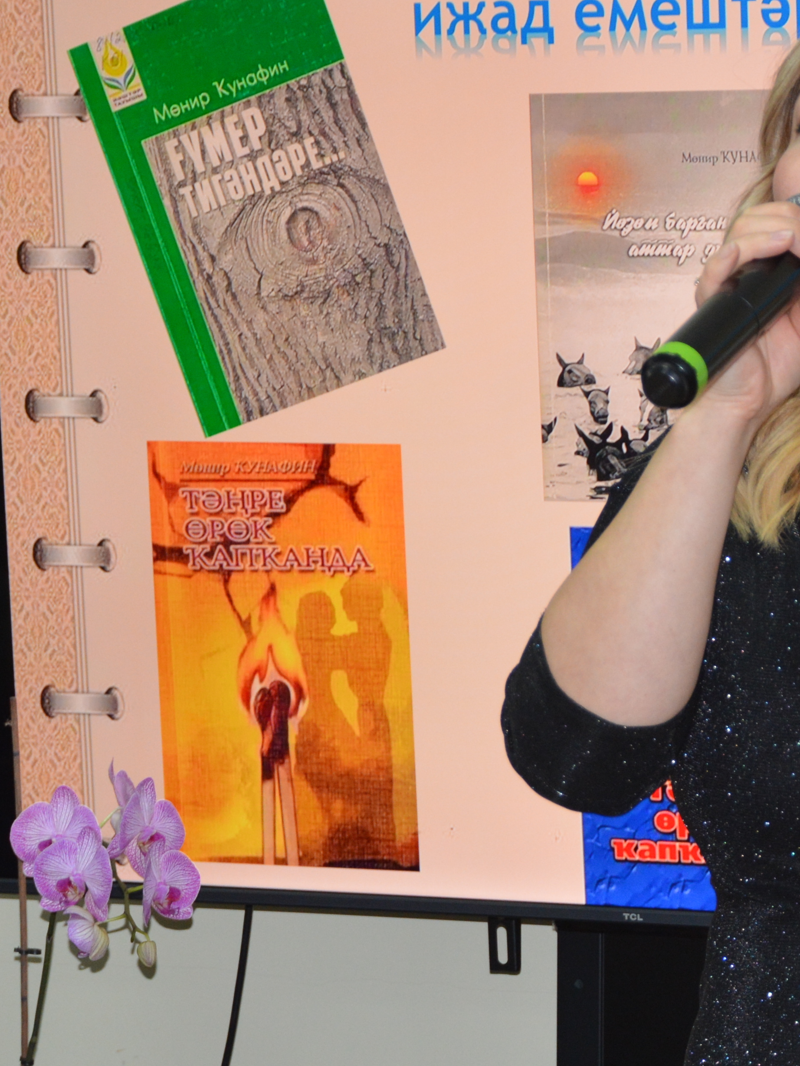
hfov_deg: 8.4
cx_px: 479
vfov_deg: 11.2
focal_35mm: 176
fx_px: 5422
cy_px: 527
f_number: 5
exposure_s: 1/60
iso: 640
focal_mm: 50
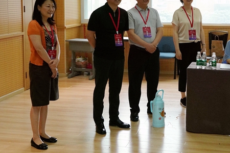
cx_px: 150
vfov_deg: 27.9
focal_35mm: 48
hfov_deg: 40.7
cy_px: 52
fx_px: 307
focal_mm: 36
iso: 10000
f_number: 5.6
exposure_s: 1/1600
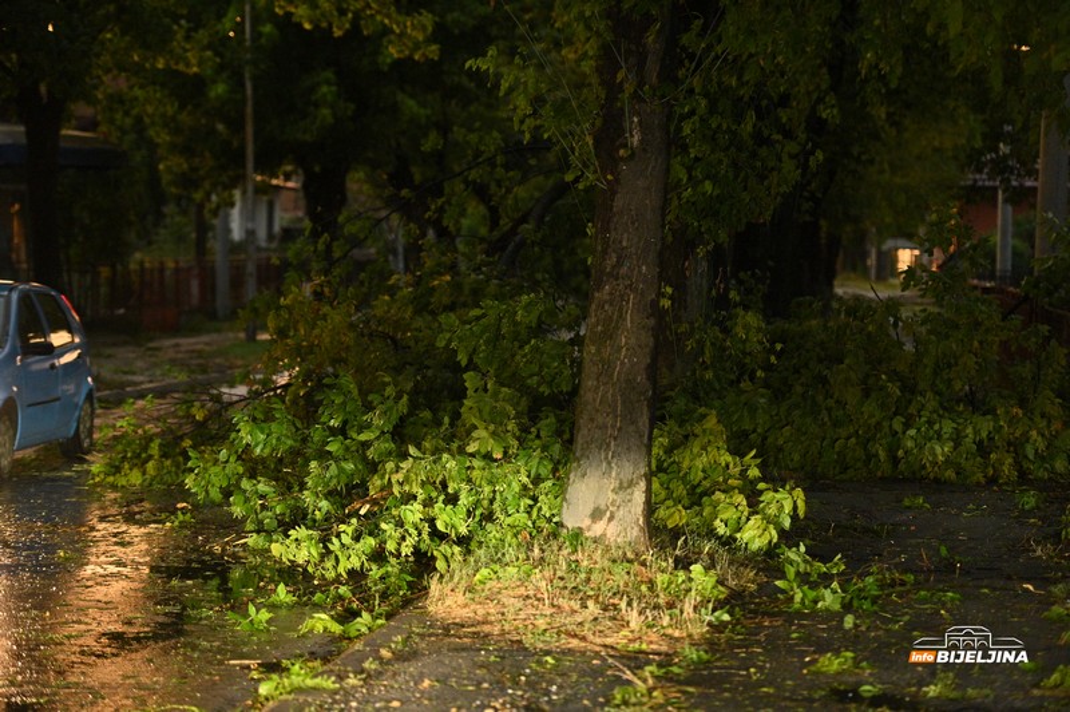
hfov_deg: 18.3
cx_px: 535
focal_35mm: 112
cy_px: 356
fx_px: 3326
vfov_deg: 12.2
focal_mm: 112
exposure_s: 1/125
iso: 3200
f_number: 2.8
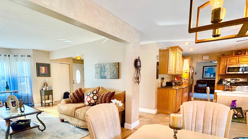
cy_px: 92
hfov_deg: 86.4
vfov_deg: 54.8
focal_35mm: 20
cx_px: 113
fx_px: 132
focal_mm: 2.22
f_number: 2.2
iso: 200
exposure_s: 1/120
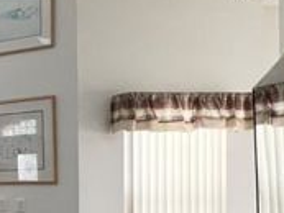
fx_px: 435
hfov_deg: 22.2
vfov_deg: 27.0
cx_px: -224
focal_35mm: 53
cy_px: 174
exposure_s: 1/99
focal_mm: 1.57
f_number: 1.8
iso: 80
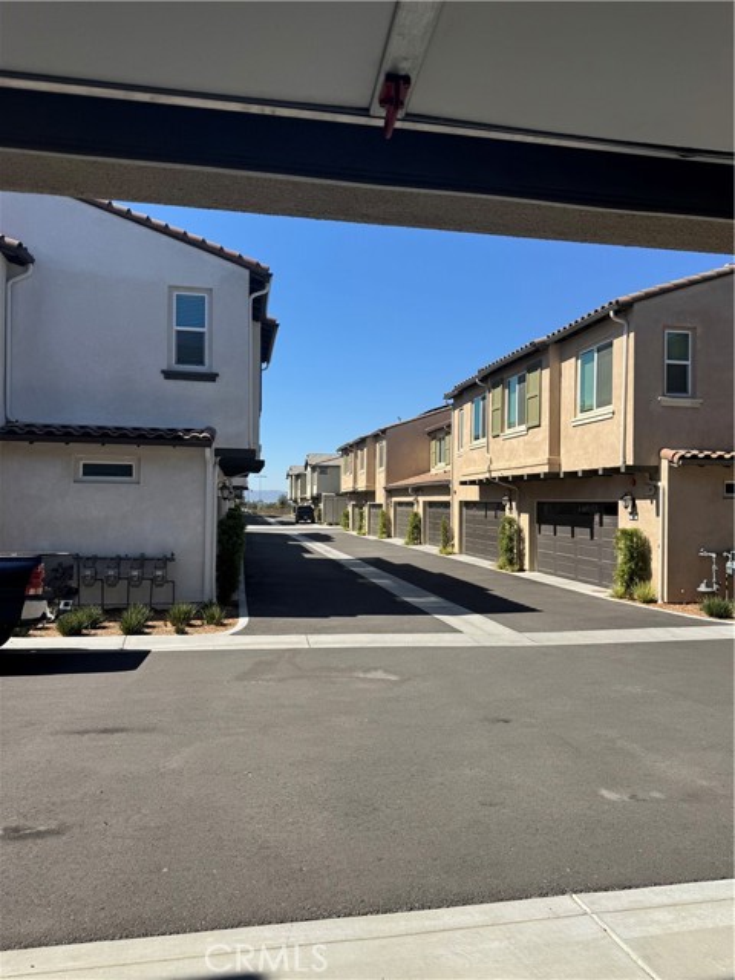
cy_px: 490
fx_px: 679
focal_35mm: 24
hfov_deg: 56.8
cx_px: 368
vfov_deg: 71.6
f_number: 1.78
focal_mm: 6.76
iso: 80
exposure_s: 1/4310
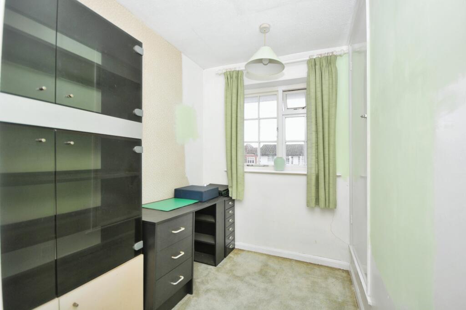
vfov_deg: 77.2
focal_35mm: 15
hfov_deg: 100.4
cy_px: 155
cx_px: 233
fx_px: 194
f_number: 5
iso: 200
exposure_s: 1/60
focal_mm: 10
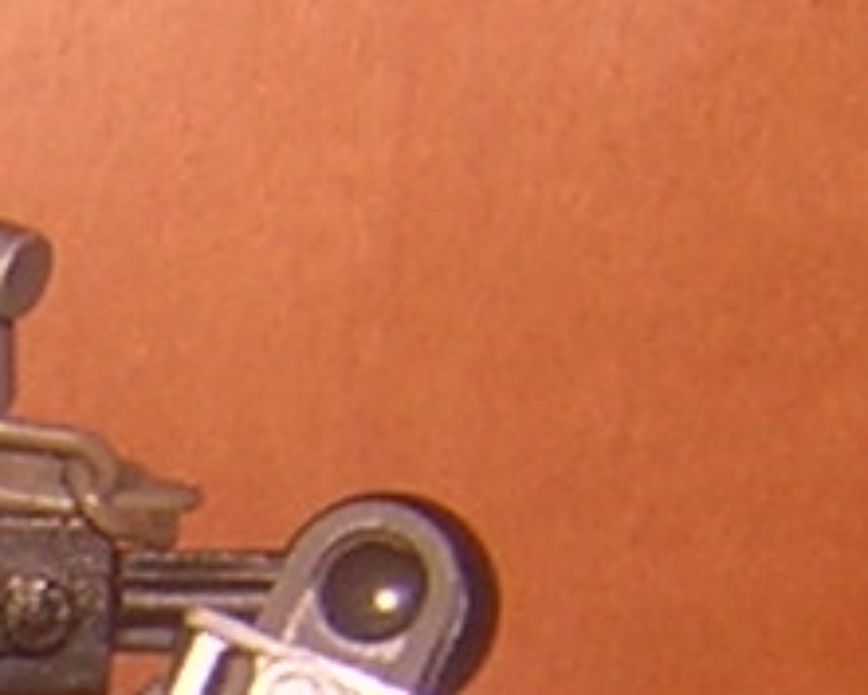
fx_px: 6528
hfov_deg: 7.3
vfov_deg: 5.9
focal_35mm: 254
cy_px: 1437
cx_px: -903
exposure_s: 1/60.1
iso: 100
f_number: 5.2
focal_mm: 4.7
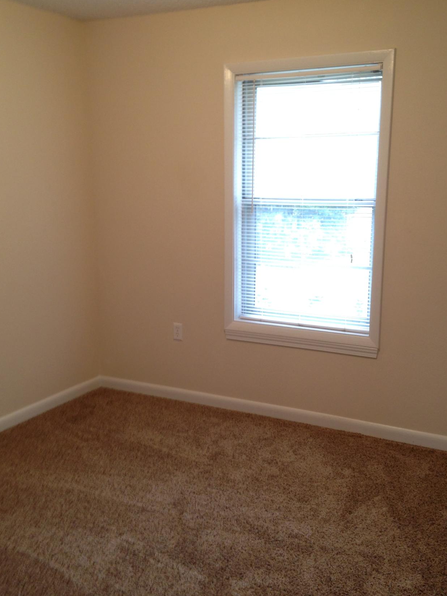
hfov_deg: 35.9
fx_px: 689
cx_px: 242
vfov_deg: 46.8
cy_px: 302
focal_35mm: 40
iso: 64
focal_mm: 4.12
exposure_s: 1/20
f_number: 2.4
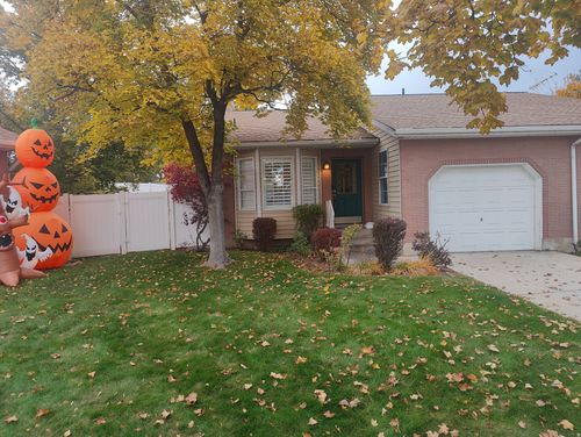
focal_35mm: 23
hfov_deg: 73.9
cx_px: 290
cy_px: 218
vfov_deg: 59.0
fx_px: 386
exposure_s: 1/231
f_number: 1.8
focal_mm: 6.06
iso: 50
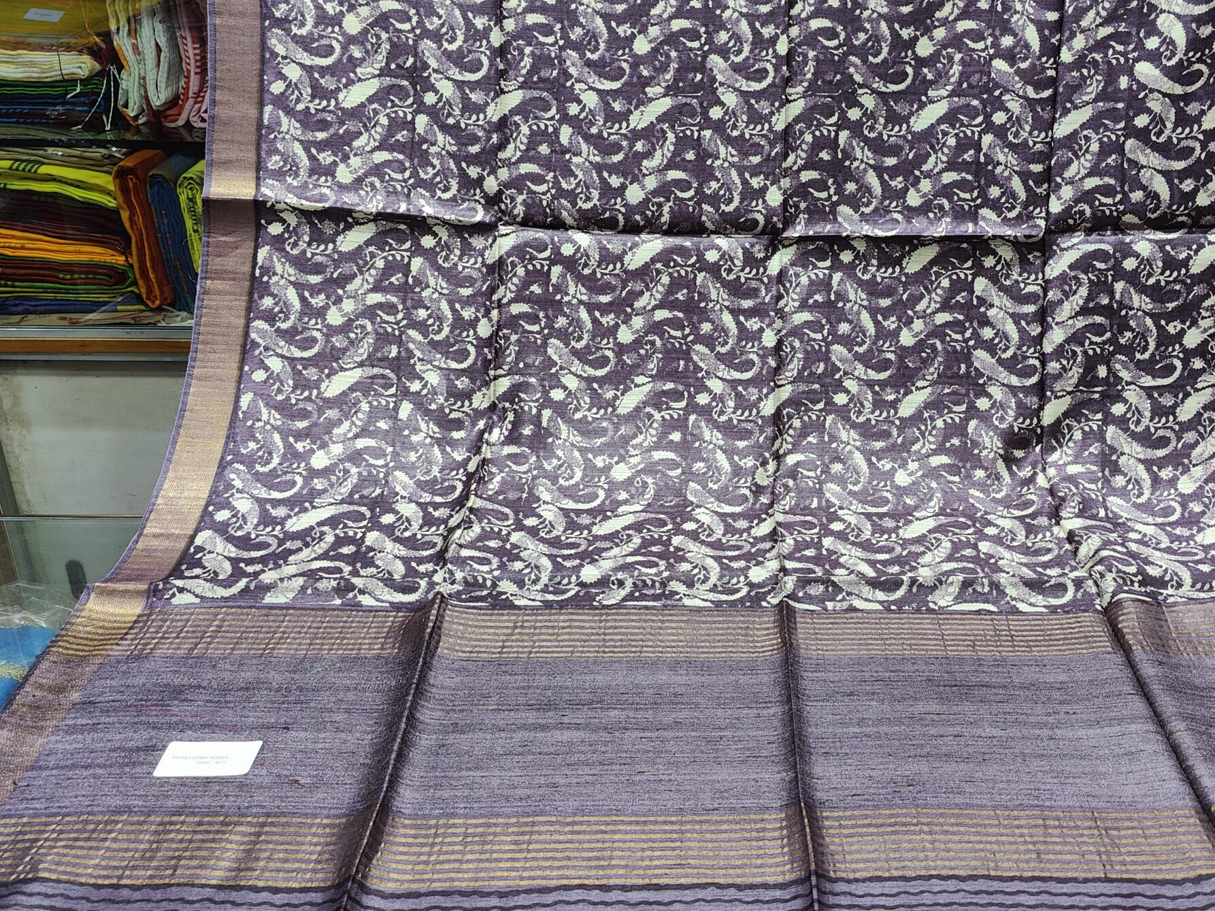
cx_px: 762
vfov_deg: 42.7
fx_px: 1158
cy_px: 365
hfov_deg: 54.7
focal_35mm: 33
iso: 125
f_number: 1.8
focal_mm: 6.06
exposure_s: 1/100
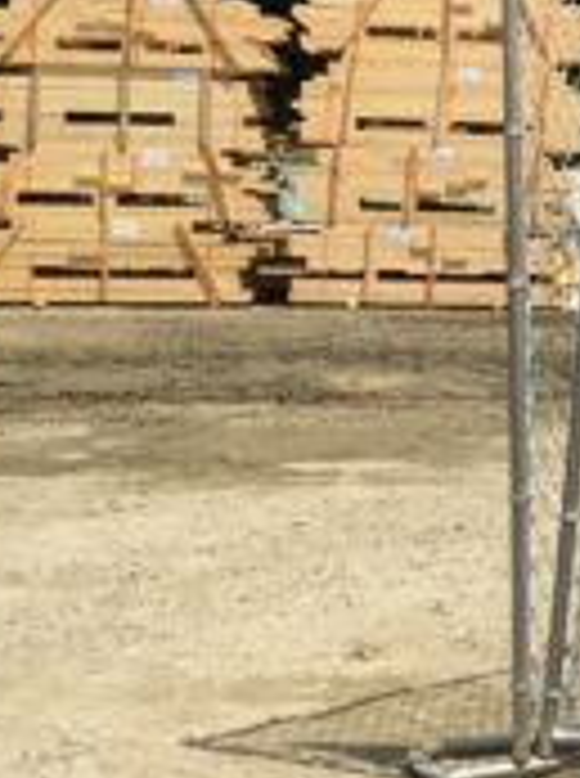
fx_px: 2893
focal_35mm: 129
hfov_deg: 10.1
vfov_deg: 15.0
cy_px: -4
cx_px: 1371
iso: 32
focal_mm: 4.15
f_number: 2.2
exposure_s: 1/1721
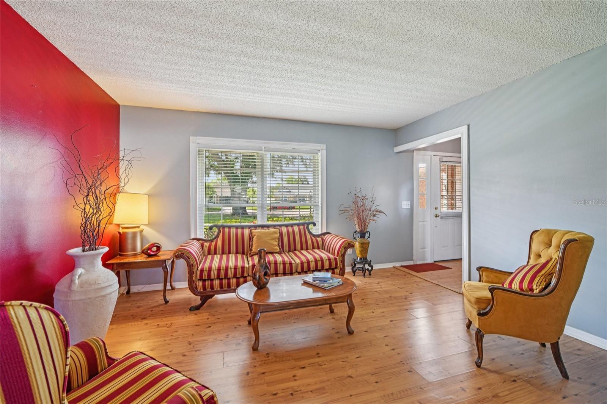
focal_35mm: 15
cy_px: 202
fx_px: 253
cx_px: 304
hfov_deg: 100.4
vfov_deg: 77.3
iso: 400
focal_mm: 15
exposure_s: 1/10
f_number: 8
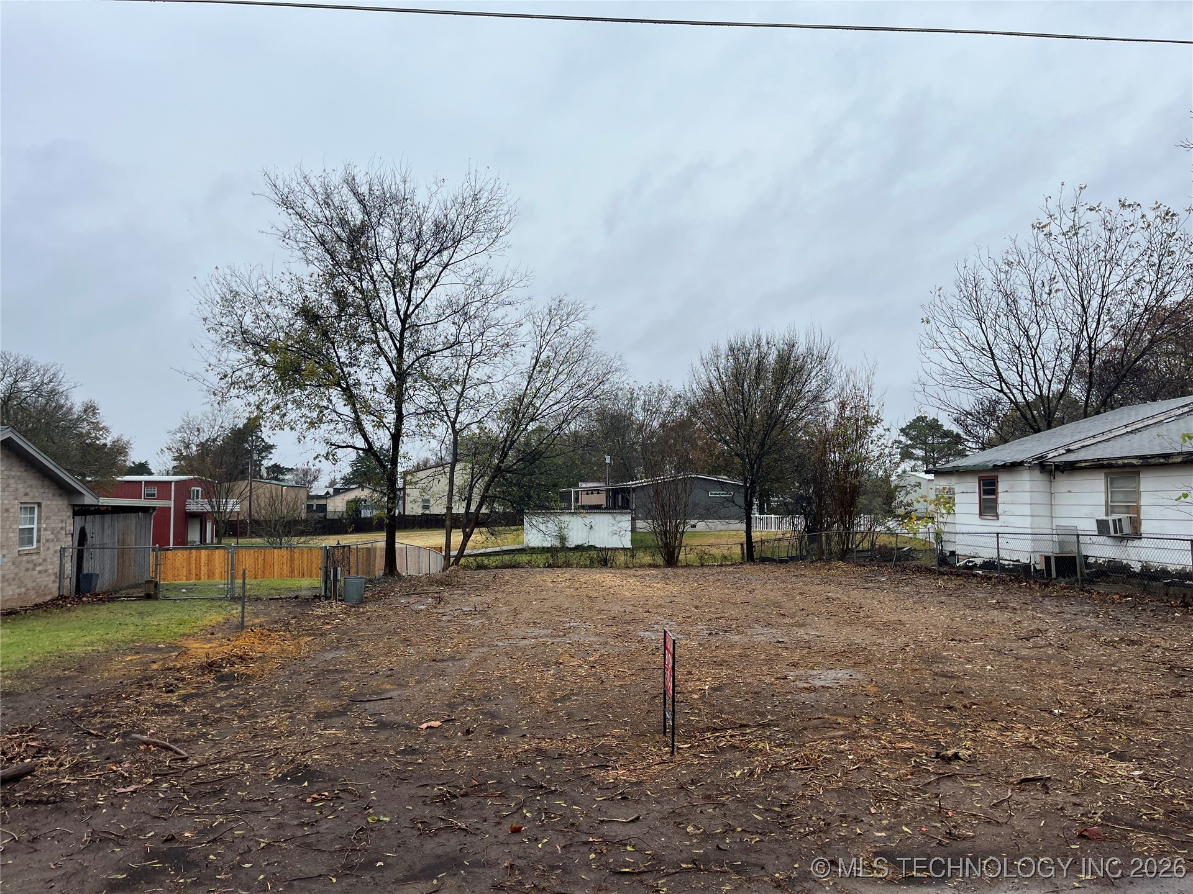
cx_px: 596
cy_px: 447
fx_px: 896
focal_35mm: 26
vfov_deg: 53.1
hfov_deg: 67.3
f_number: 1.6
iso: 50
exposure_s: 1/1056
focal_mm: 5.1
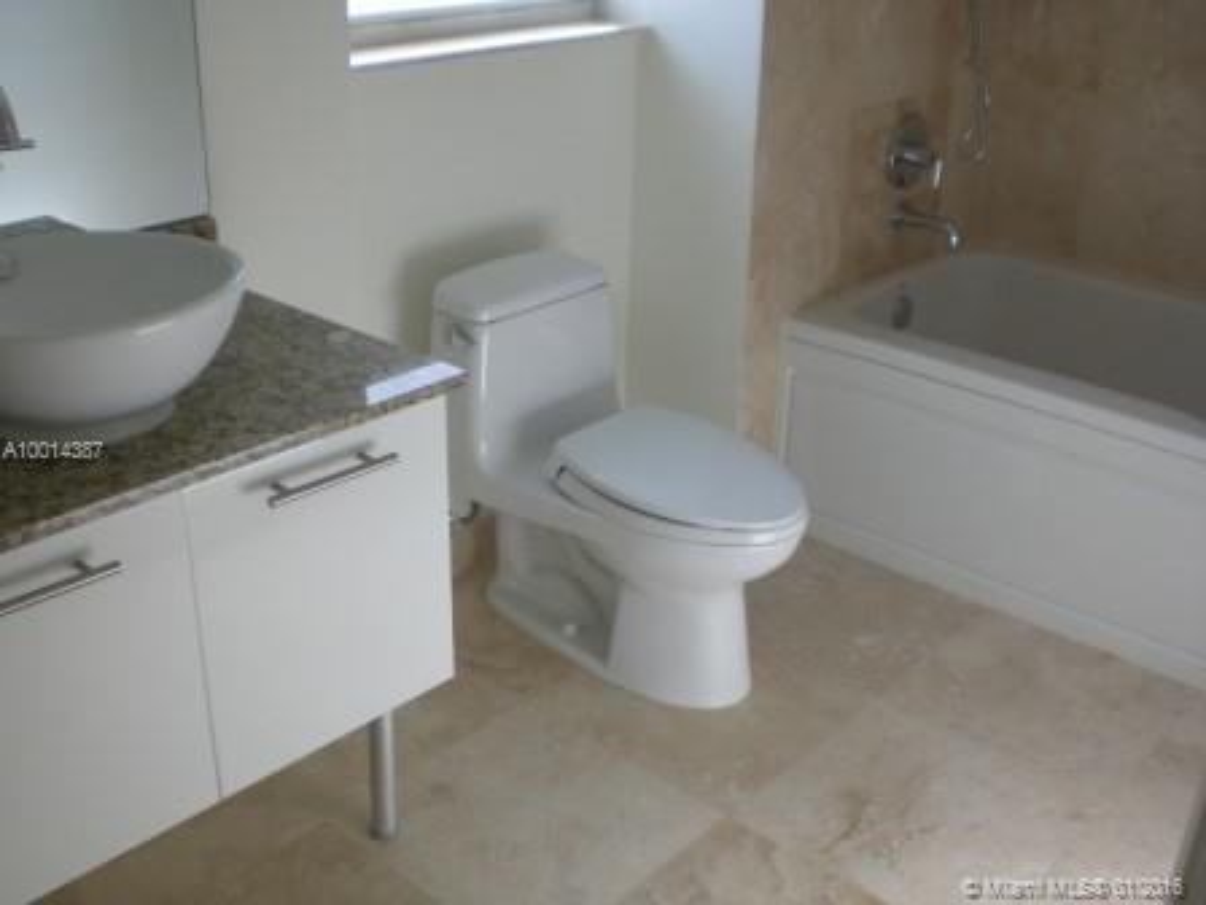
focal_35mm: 38
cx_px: 603
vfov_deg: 37.7
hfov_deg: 49.0
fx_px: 1324
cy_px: 452
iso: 50
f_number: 3.1
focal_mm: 6.3
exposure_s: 1/125
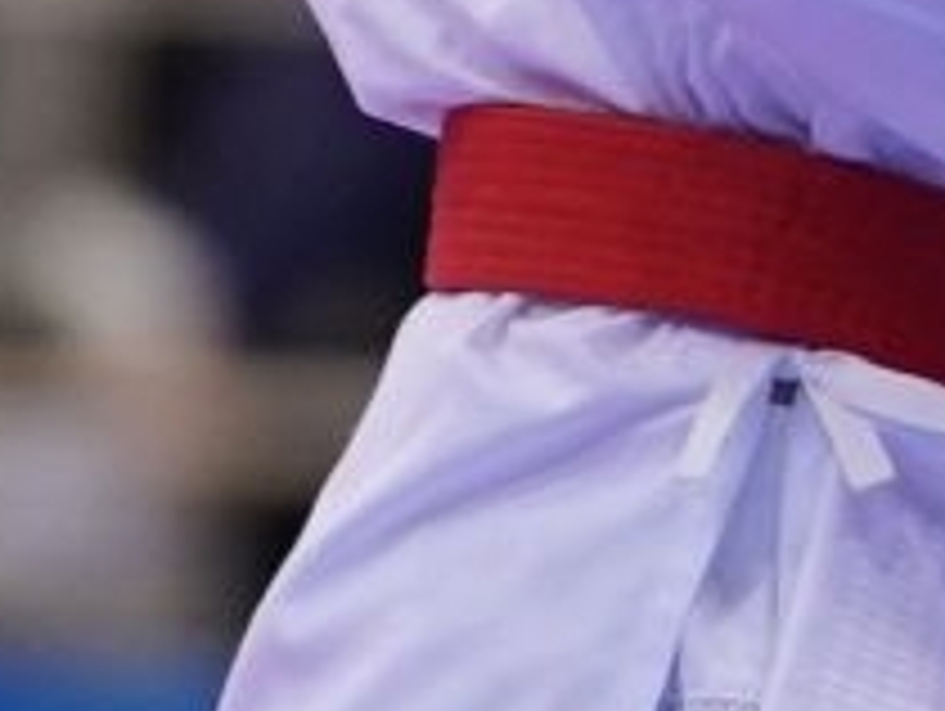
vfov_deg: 0.6
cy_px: -1292
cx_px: 1786
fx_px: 67534
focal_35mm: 2471
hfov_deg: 0.8
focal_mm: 200
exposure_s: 1/1000
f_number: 2.8
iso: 1250
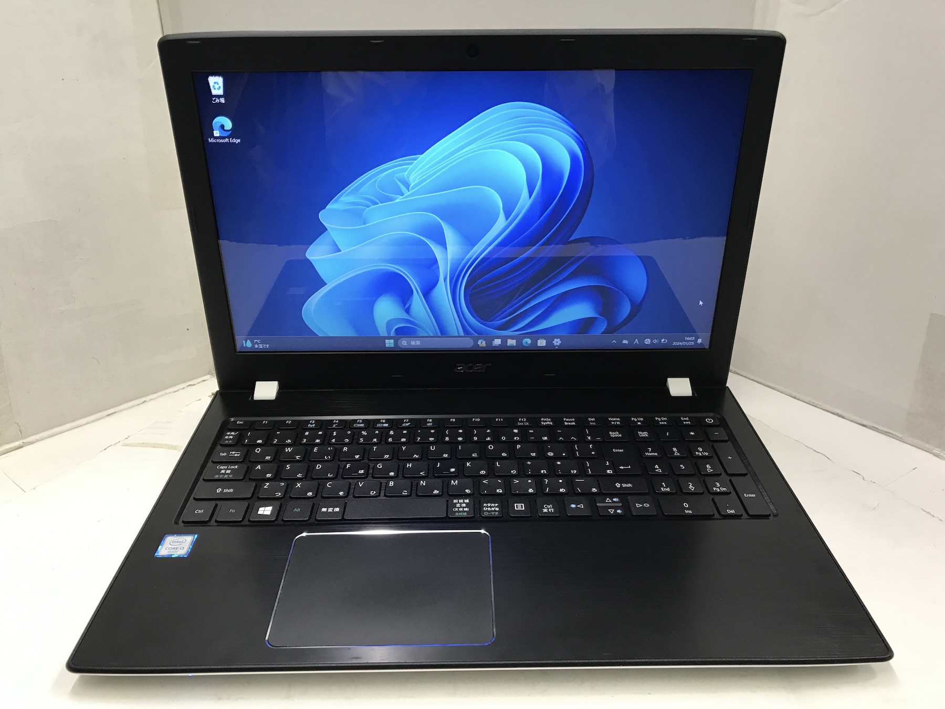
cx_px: 472
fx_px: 764
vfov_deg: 49.7
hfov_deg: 63.4
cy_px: 354
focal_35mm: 28
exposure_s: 1/17
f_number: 1.8
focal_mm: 3.99
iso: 40
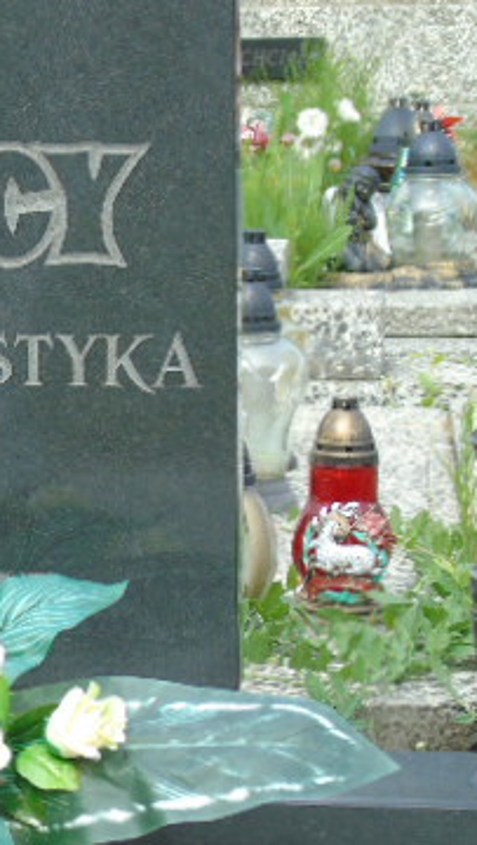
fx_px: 4691
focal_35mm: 209
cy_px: 376
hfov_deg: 5.8
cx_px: -209
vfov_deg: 10.3
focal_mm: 19
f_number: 4.4
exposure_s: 1/160
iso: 80
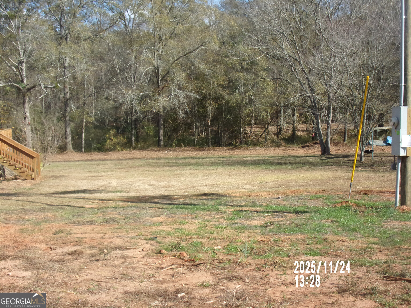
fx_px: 546
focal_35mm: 46
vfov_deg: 31.5
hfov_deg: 41.2
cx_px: 206
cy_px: 154
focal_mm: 8.3
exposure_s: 1/400
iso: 80
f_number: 4.1
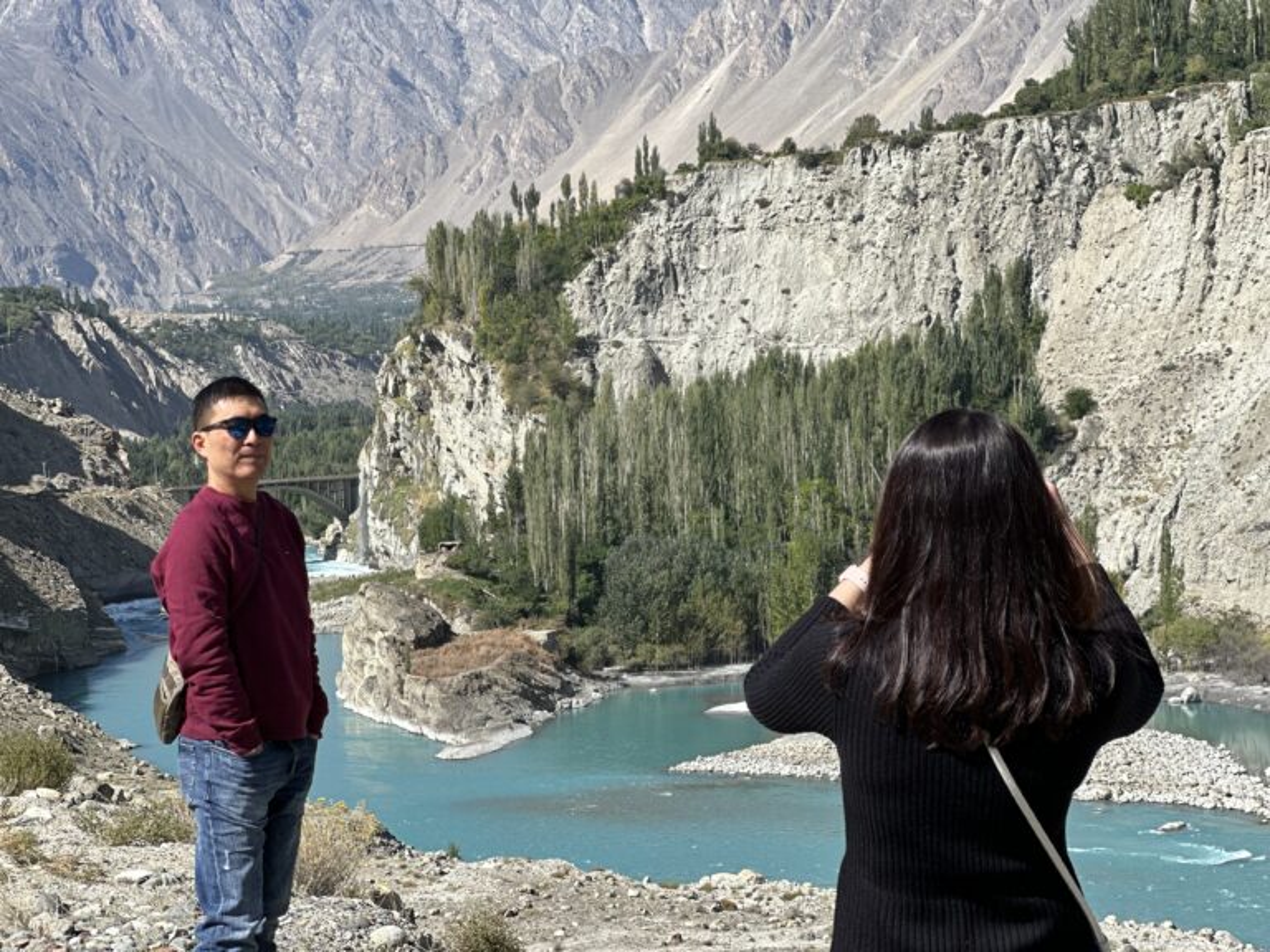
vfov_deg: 19.1
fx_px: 2825
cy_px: 476
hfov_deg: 25.3
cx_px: 635
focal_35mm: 77
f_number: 2.8
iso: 32
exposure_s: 1/501
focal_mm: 9
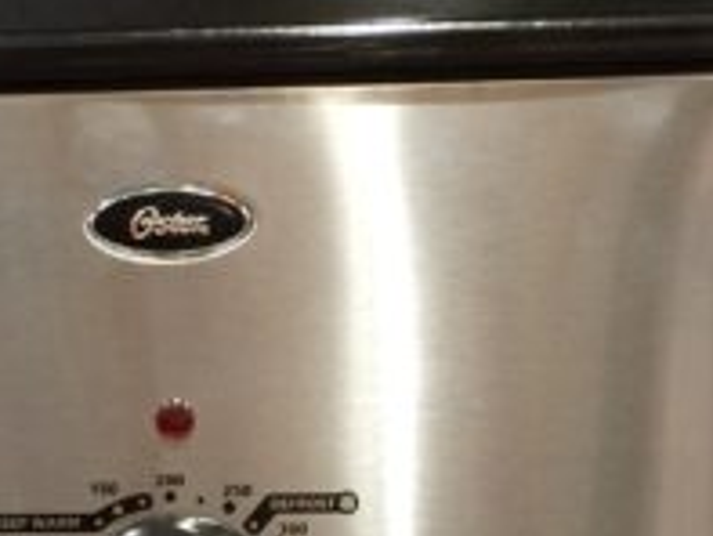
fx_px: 2329
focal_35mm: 113
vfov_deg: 13.1
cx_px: 315
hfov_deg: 17.4
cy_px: 398
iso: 160
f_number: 2.2
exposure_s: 1/33
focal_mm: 4.15
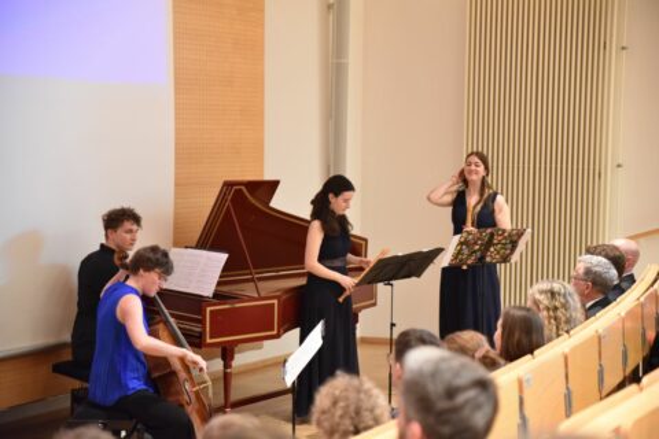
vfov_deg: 20.0
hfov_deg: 29.7
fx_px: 1245
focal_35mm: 68
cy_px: 220
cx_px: 330
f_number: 2.8
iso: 6400
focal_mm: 68
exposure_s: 1/100
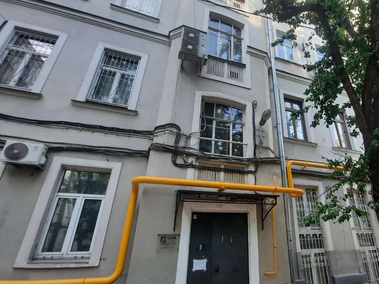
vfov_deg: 68.7
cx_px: 250
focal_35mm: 19
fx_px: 208
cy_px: 138
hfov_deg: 82.1
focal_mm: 1.74
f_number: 2.2
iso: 50
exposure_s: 1/100
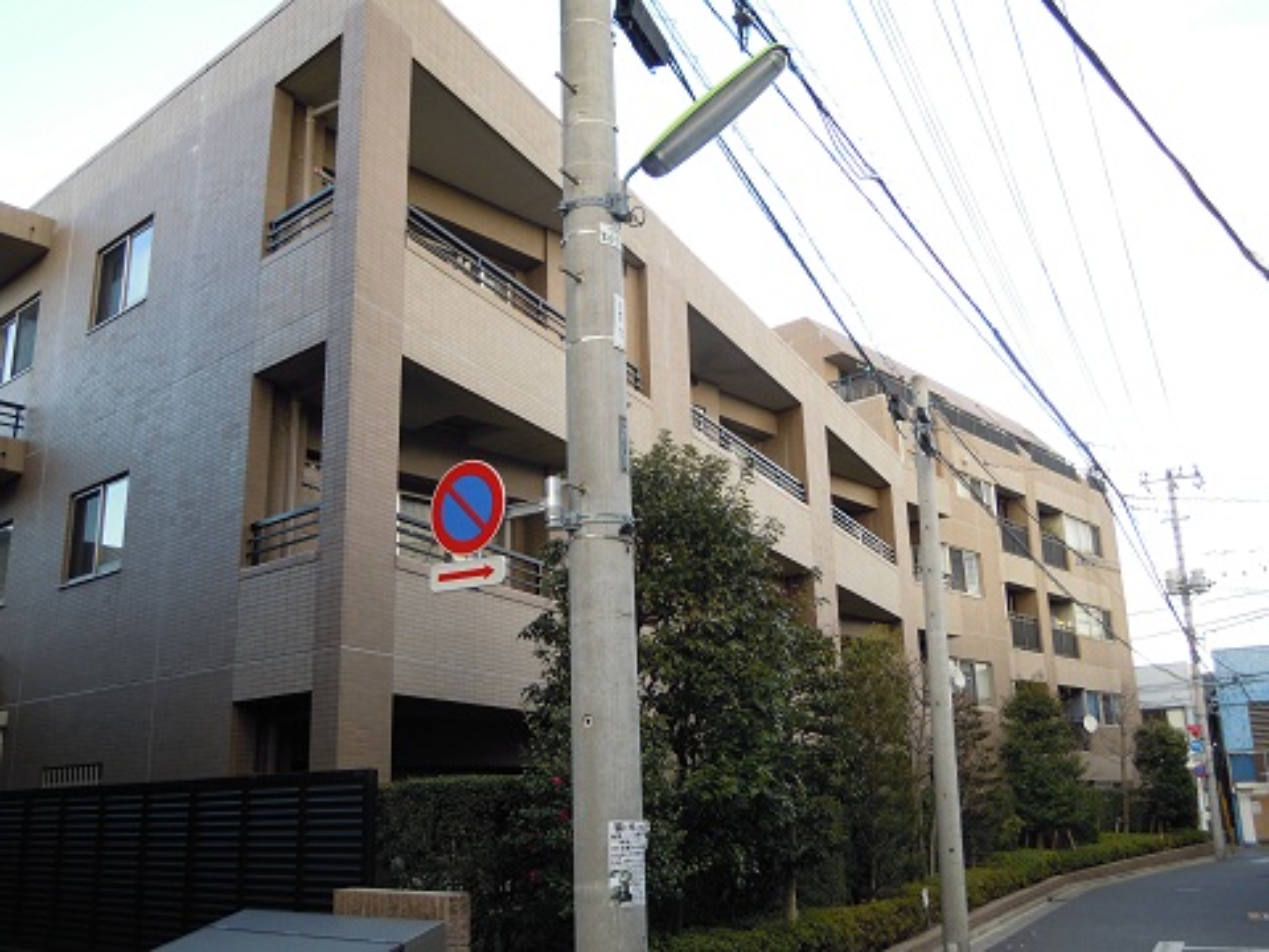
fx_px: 1173
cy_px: 476
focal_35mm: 32
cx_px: 634
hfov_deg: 56.8
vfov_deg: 44.2
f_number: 2.8
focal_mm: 5.7
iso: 100
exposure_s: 1/100
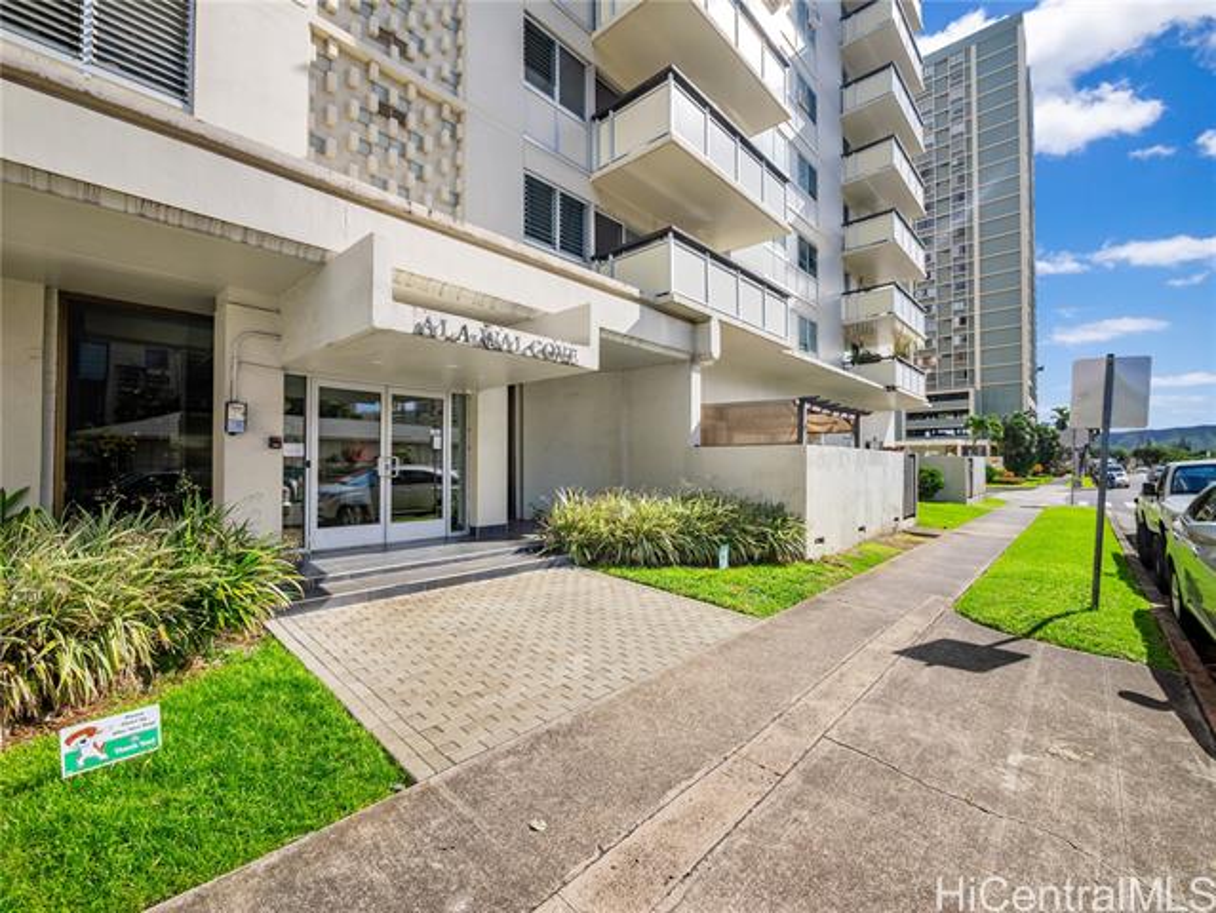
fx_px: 492
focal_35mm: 14
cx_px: 608
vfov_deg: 85.7
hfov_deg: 102.0
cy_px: 456
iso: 640
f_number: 4
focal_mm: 7
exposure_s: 1/8000
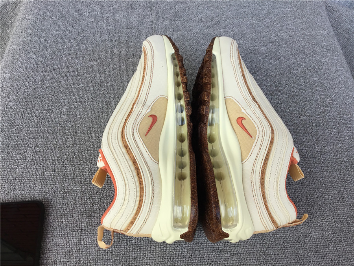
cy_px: 133
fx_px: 317
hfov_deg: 58.4
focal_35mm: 31
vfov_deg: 45.4
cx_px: 177
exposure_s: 1/221
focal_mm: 3.3
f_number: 2.4
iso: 25
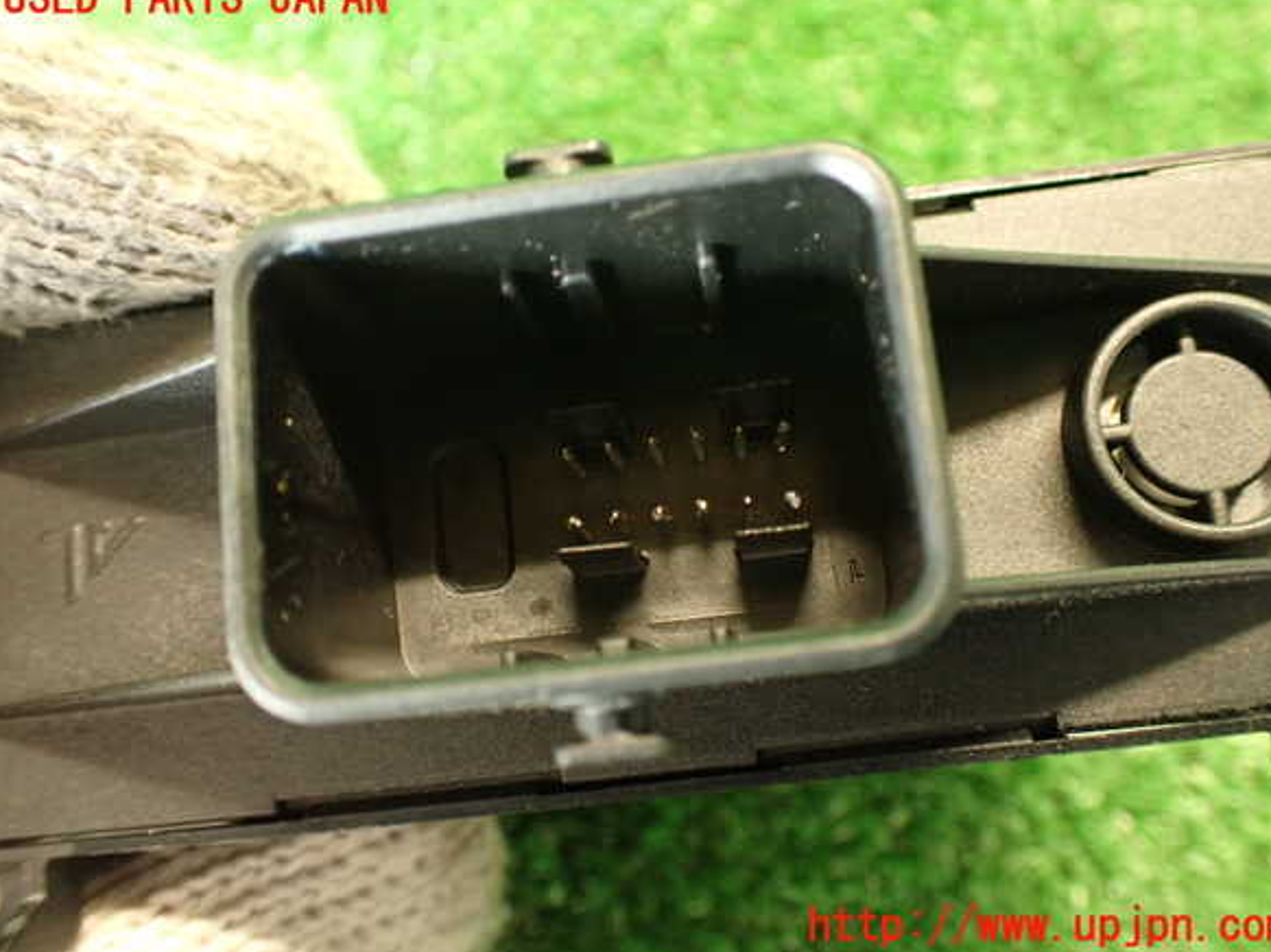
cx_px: 646
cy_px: 463
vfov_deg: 42.9
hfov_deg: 55.4
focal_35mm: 33
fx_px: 1211
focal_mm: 5.79
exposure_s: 1/20
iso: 800
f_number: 2.4
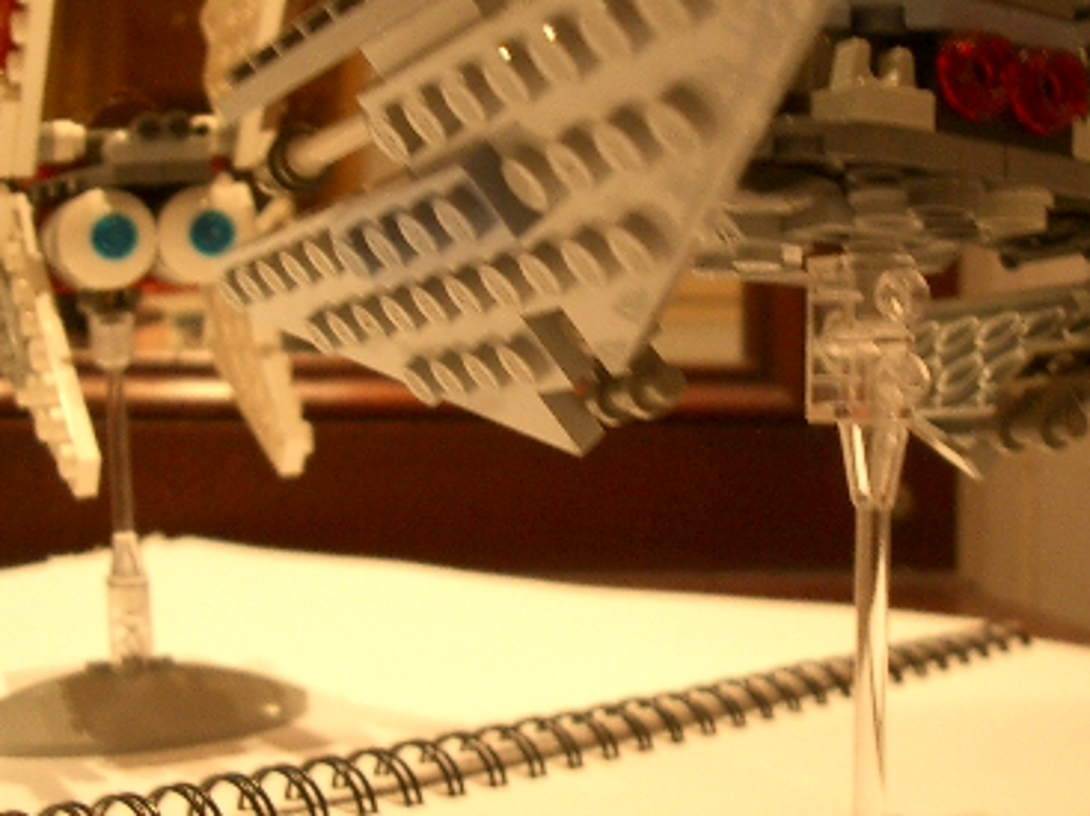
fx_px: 1920
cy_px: 282
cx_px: 731
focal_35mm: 61
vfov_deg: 23.9
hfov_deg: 31.4
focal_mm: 5.8
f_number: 2.6
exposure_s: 1/20
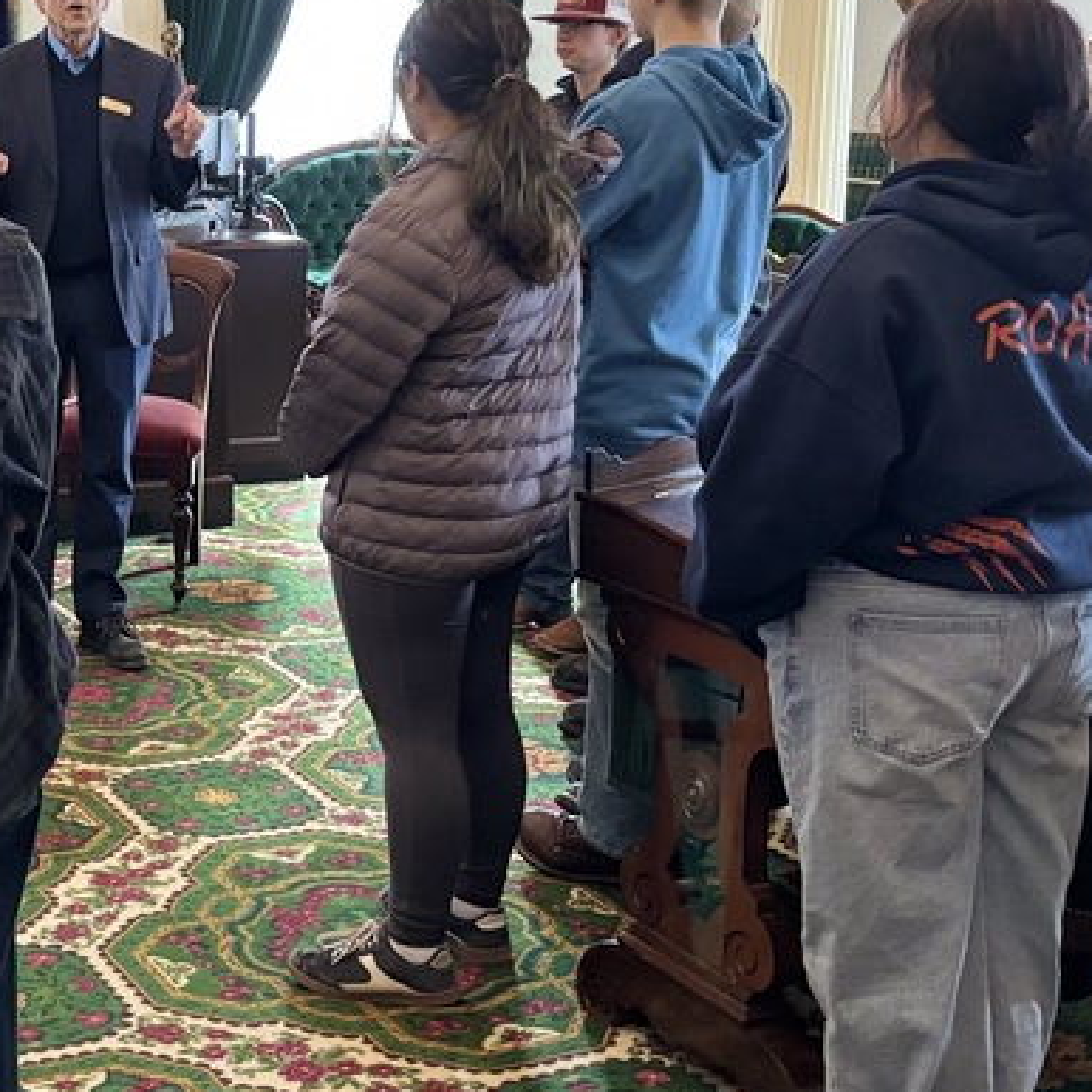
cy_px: 274
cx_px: 82
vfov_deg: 27.8
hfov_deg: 27.0
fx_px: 2177
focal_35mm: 61
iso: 320
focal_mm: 5.96
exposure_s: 1/60
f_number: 1.6
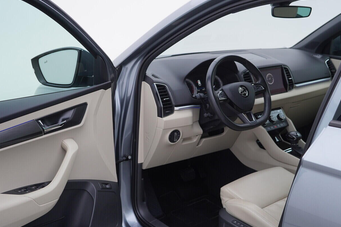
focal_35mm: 43
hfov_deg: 45.4
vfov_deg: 31.2
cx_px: 175
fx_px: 407
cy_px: 116
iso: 125
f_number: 3.5
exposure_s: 1/60
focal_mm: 24
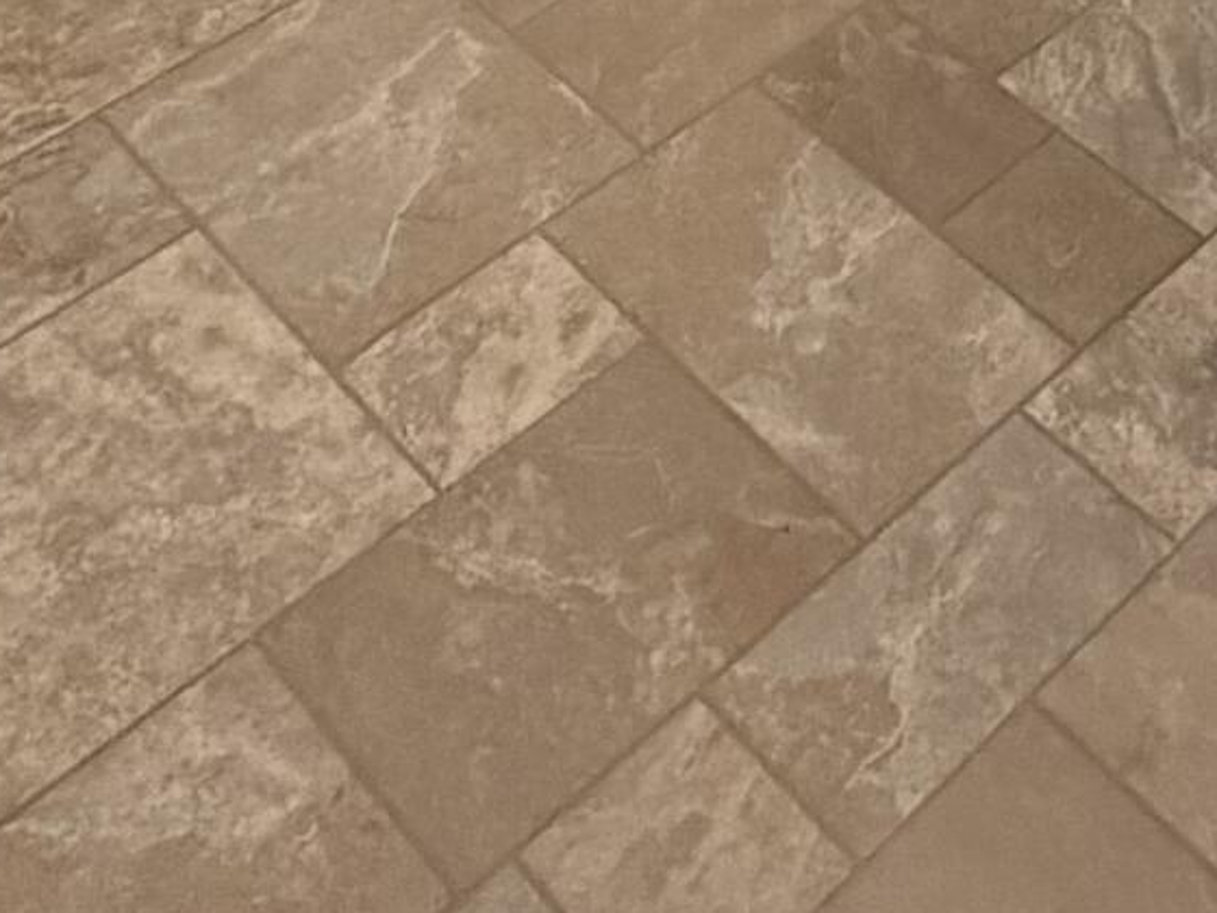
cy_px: -1417
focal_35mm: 75
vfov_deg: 13.2
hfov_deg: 23.5
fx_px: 2637
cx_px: 1493
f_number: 2.2
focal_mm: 2.22
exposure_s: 1/120
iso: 320
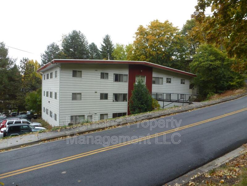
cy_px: 93
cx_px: 124
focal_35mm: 24
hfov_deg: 71.6
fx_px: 171
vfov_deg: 56.8
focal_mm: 4.3
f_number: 3.5
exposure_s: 1/125
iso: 100
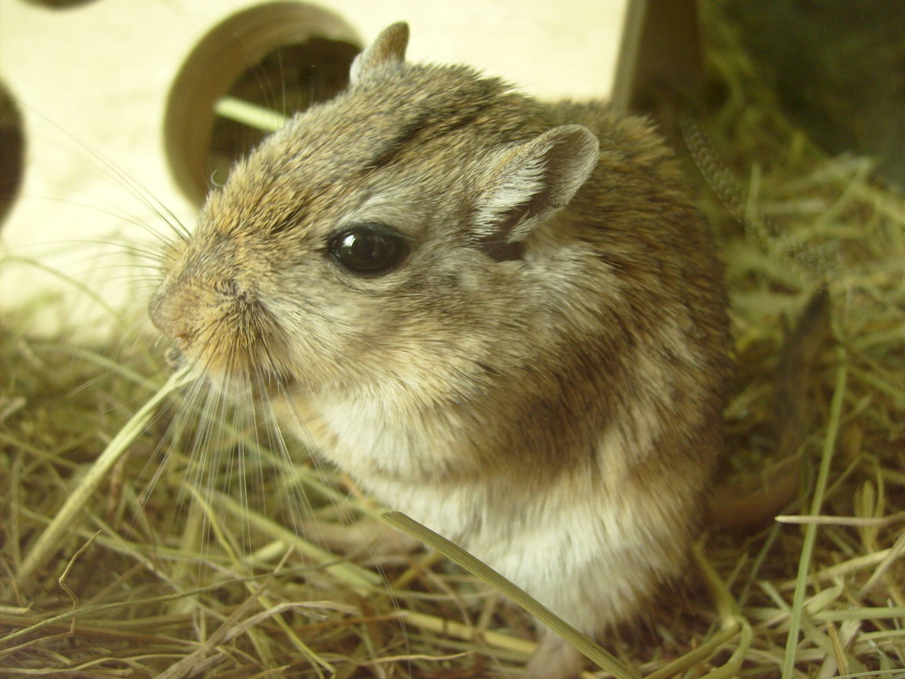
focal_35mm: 35
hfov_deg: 52.6
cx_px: 452
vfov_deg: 40.7
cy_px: 340
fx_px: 915
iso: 80
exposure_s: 1/20
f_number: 2.8
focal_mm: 5.8
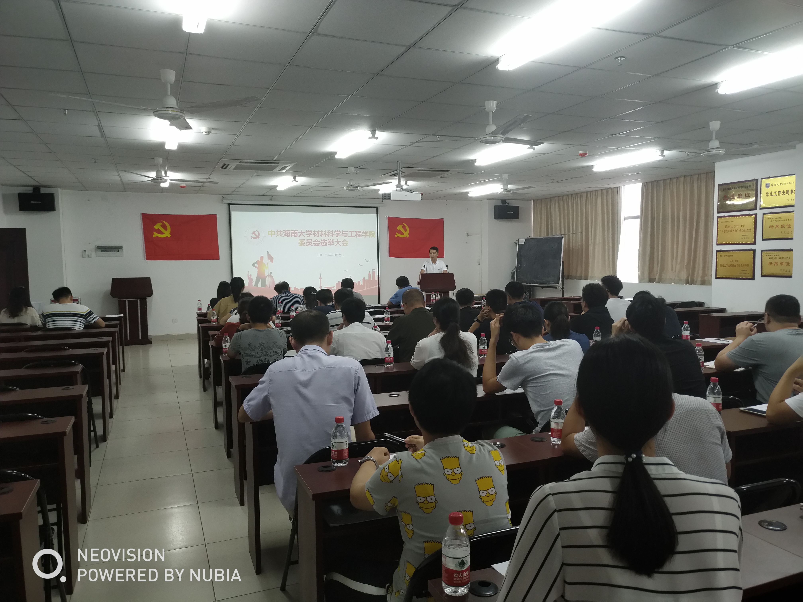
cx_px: 402
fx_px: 580
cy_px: 301
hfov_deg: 69.4
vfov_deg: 54.9
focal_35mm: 25
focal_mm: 4.36
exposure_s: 1/50
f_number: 1.8
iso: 100
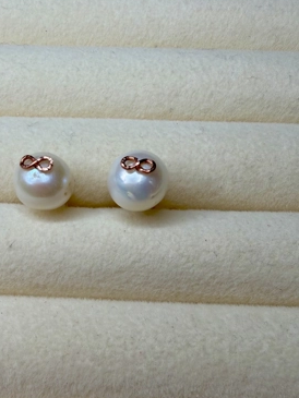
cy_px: 231
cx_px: 98
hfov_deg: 40.2
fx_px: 403
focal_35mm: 35
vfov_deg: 52.4
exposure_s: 1/120
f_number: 2.2
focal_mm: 2.22
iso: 16
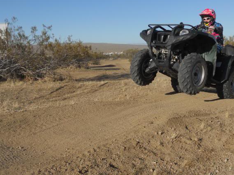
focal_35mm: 45
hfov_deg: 42.0
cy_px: 84
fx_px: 304
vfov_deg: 32.2
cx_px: 132
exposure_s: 1/1250
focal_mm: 5.8
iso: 80
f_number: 3.5
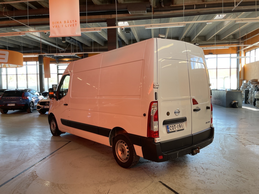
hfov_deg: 67.3
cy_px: 97
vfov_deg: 53.1
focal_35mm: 26
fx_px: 195
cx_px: 130
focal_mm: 4.2
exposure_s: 1/121
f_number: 1.6
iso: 64
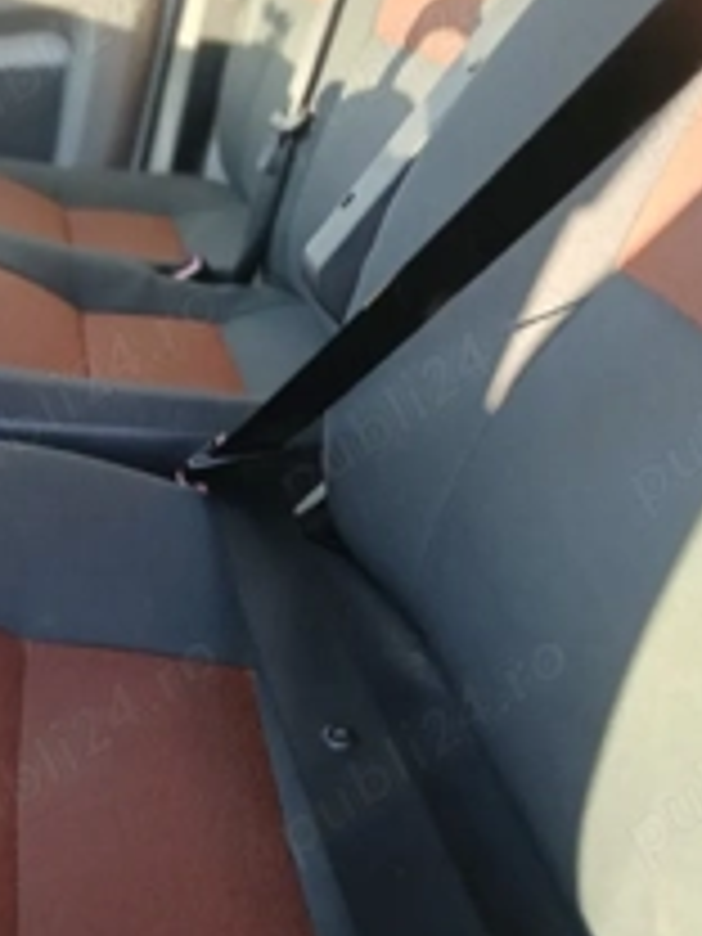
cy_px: 450
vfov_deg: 38.2
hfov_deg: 28.6
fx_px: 1352
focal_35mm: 50
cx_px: 162
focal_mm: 3.98
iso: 40
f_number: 1.8
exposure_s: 1/50.3
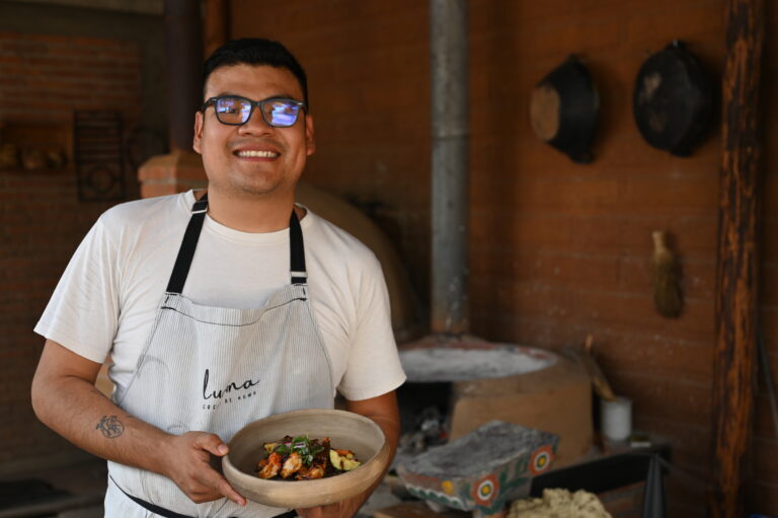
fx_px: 1080
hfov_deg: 39.6
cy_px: 259
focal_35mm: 50
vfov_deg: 27.0
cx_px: 389
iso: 100
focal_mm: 50
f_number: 4
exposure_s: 1/60
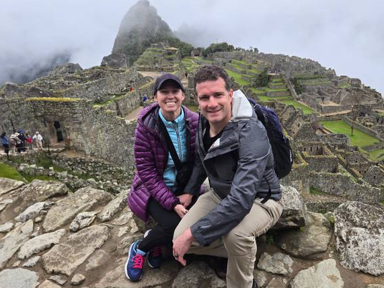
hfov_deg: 61.3
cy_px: 151
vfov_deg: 48.2
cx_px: 223
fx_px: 322
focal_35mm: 29
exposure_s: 1/285
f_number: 1.8
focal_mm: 5.4
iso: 25
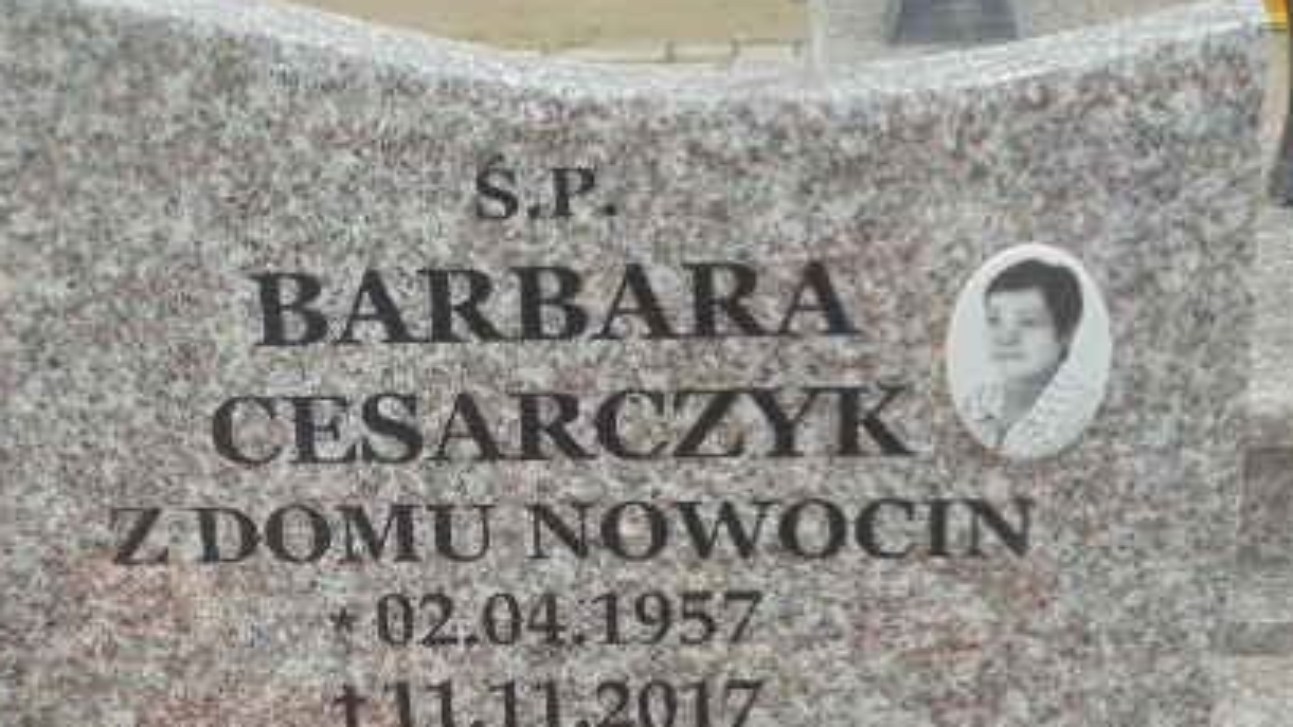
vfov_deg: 14.3
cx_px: 423
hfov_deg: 25.2
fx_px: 2880
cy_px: 597
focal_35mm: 84
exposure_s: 1/60
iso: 100
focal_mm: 8.9
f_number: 4.8
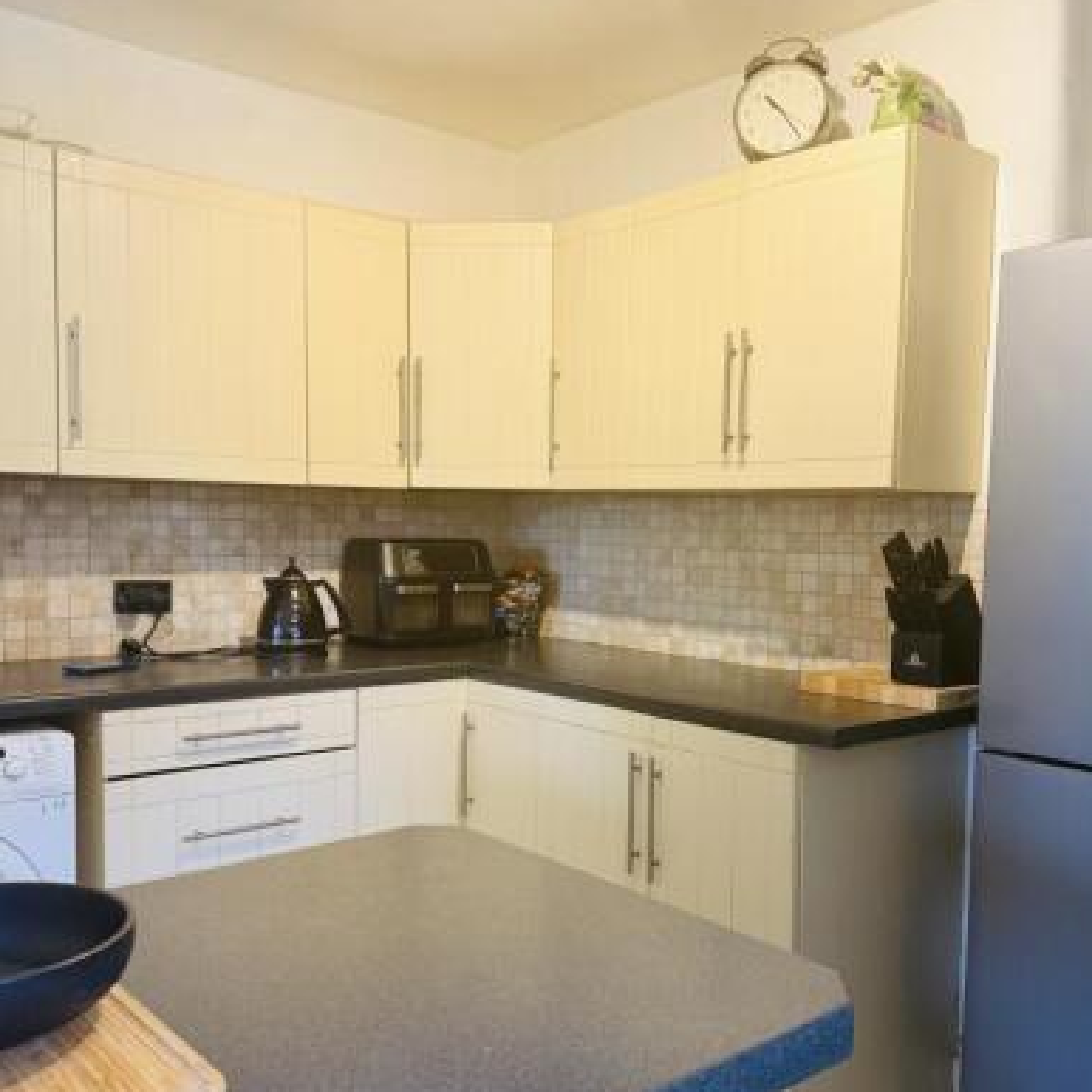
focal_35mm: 32
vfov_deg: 51.0
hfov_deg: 51.0
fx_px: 1142
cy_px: 601
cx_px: 593
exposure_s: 1/50
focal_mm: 6.76
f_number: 1.78
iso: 200
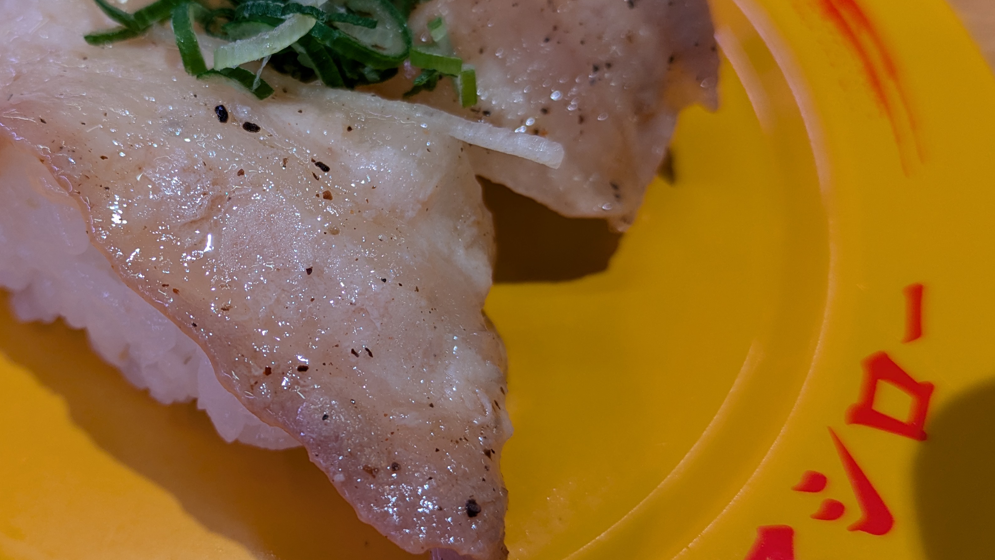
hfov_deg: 49.4
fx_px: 1055
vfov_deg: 29.7
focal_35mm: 40
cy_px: 236
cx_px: 315
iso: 58
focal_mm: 5.43
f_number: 1.89
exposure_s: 1/120
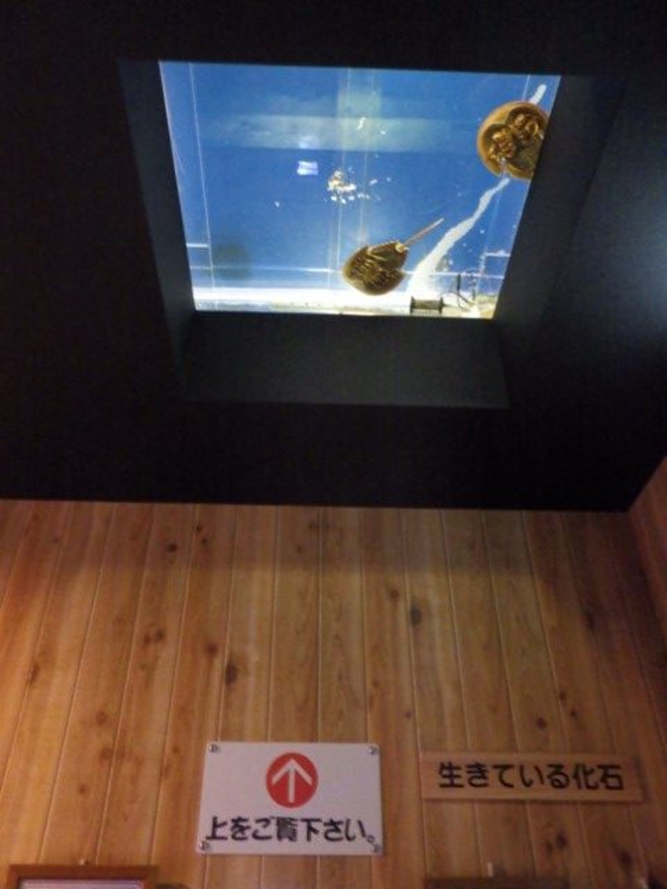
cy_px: 444
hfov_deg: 49.7
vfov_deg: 63.4
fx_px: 719
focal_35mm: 28
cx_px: 334
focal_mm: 5
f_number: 3.5
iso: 1600
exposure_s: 1/10
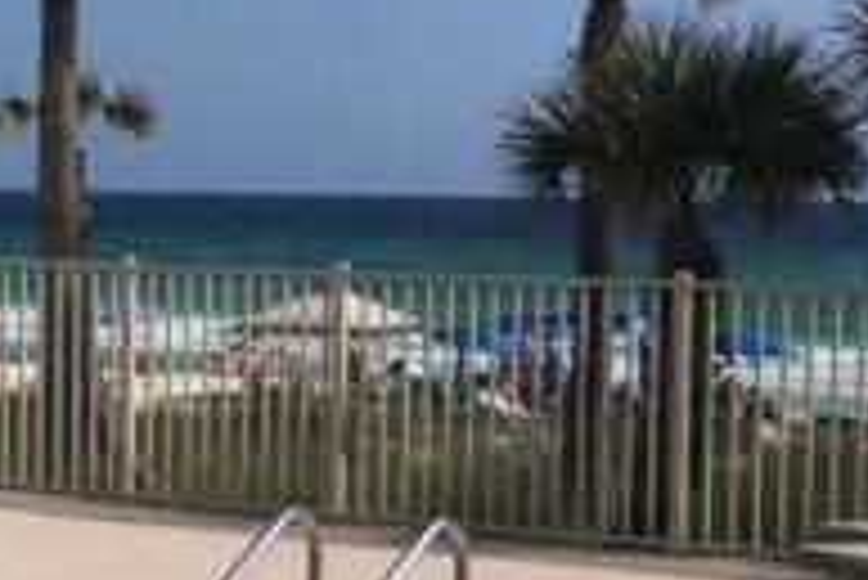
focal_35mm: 125
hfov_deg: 15.4
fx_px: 3016
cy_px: 292
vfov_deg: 11.0
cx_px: -333
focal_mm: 4.15
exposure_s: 1/2959
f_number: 2.2
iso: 25
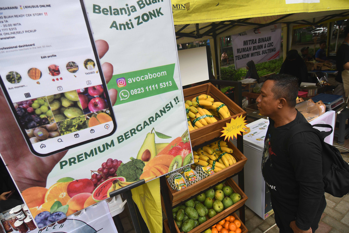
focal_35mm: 18
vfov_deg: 67.4
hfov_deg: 90.0
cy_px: 116
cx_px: 174
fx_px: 174
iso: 100
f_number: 4
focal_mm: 12
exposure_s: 1/160
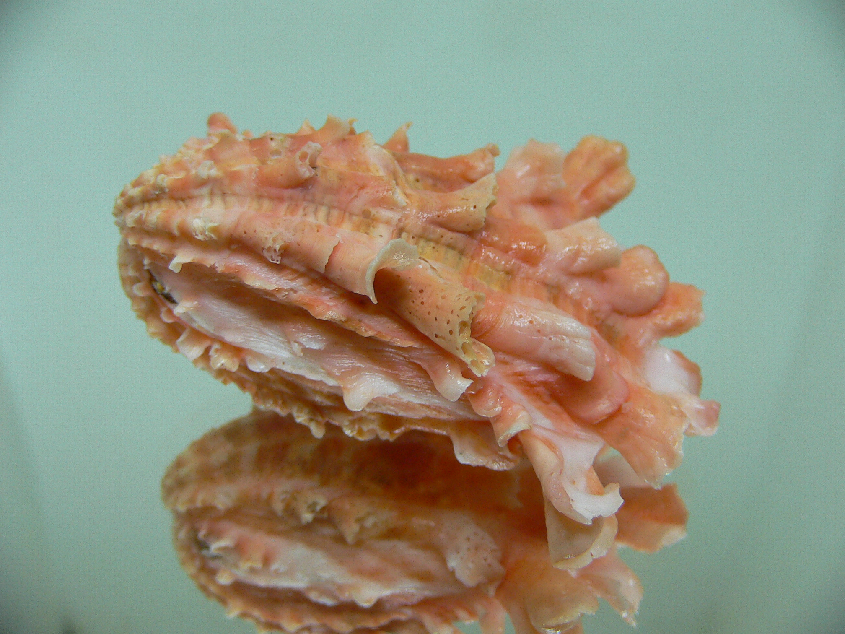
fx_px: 854
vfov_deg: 40.7
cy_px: 317
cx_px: 422
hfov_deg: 52.6
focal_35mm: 35
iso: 150
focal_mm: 4.6
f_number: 2.8
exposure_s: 1/60
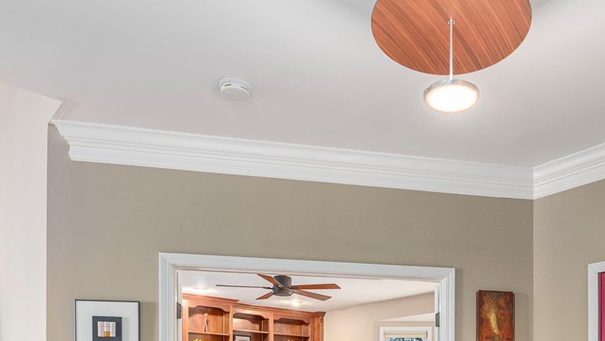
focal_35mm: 33
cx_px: 424
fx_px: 529
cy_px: 402
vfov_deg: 30.6
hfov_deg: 57.6
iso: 320
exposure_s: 1/80
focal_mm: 14
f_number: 7.1
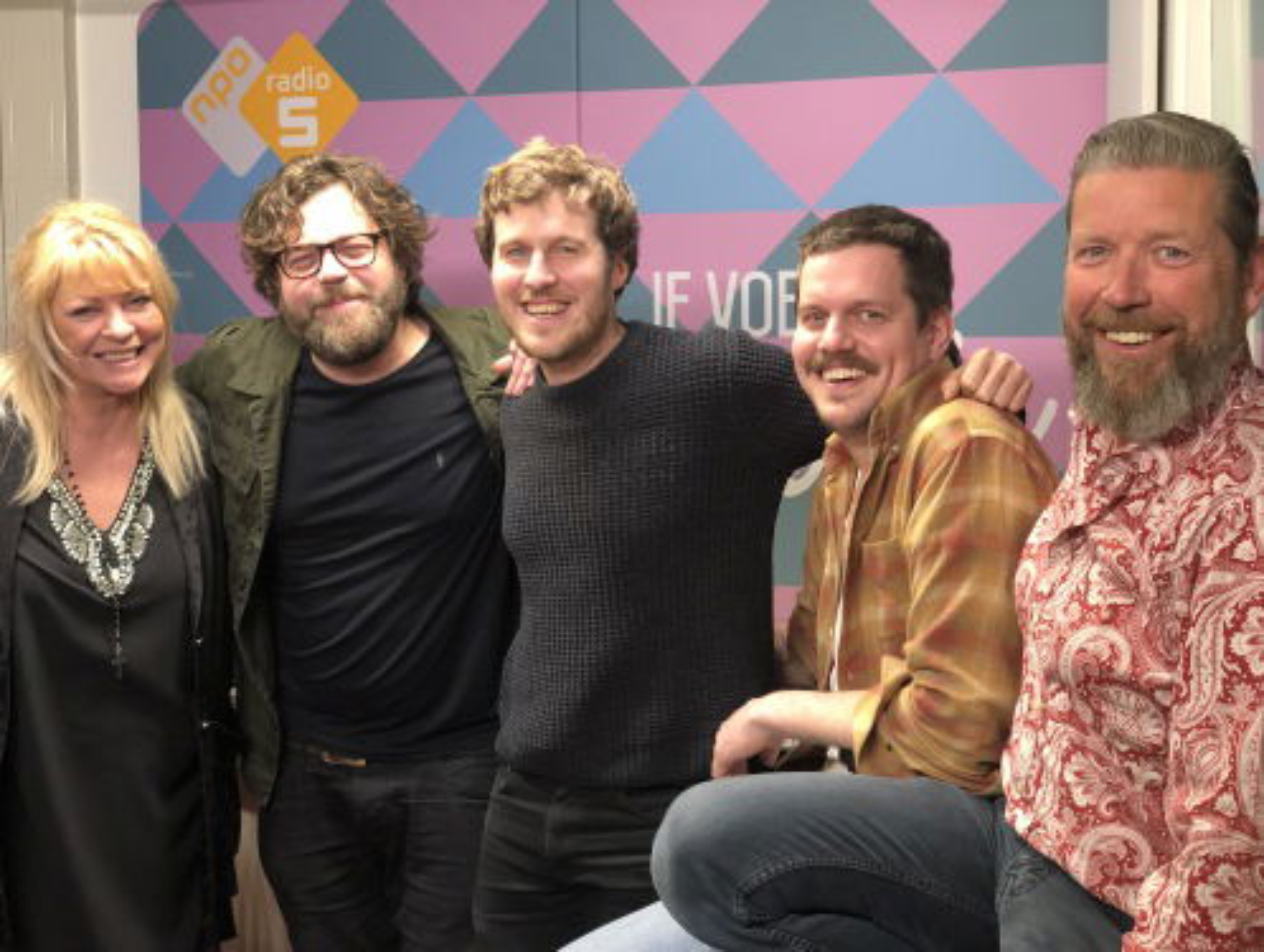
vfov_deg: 28.1
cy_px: 476
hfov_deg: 36.8
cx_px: 632
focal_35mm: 52
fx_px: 1902
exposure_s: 1/33
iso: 125
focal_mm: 6
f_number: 2.4
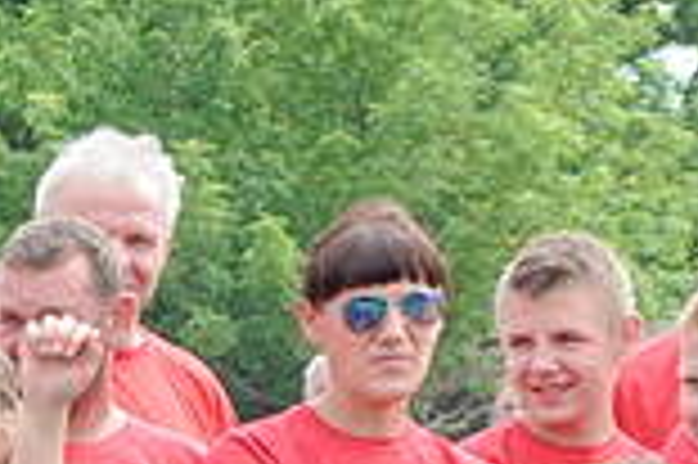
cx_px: -905
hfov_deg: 4.9
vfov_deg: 3.3
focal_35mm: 412
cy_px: 836
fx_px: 7980
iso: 500
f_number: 10
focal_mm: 50
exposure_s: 1/400
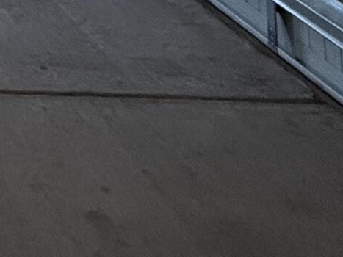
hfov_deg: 16.7
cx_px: -335
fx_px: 892
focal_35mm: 90
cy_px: -510
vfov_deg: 10.9
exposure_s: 1/120
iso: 320
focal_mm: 2.22
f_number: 2.2
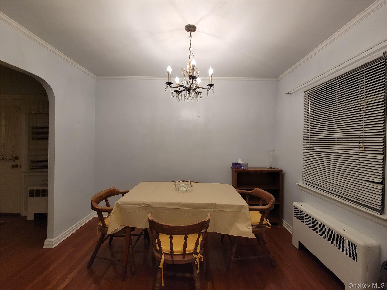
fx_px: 145
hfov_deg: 106.2
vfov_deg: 89.9
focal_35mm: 13
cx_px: 194
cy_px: 145
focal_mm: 2.2
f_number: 2.2
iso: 320
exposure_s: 1/60
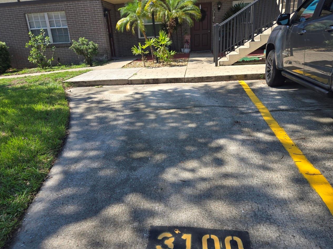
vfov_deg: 53.0
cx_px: 160
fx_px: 250
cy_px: 127
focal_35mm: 26
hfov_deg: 67.3
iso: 25
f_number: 1.8
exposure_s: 1/799
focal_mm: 5.4
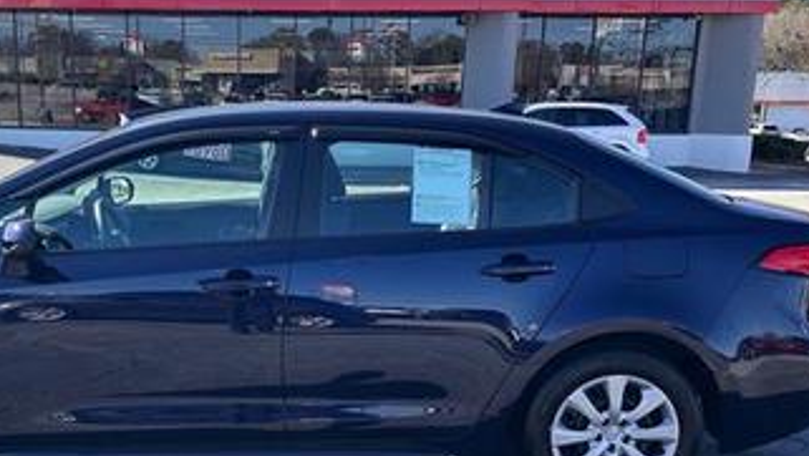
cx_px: 250
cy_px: 302
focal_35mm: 41
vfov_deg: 28.9
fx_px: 880
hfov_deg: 48.3
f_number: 1.78
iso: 80
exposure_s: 1/1009
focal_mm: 6.86
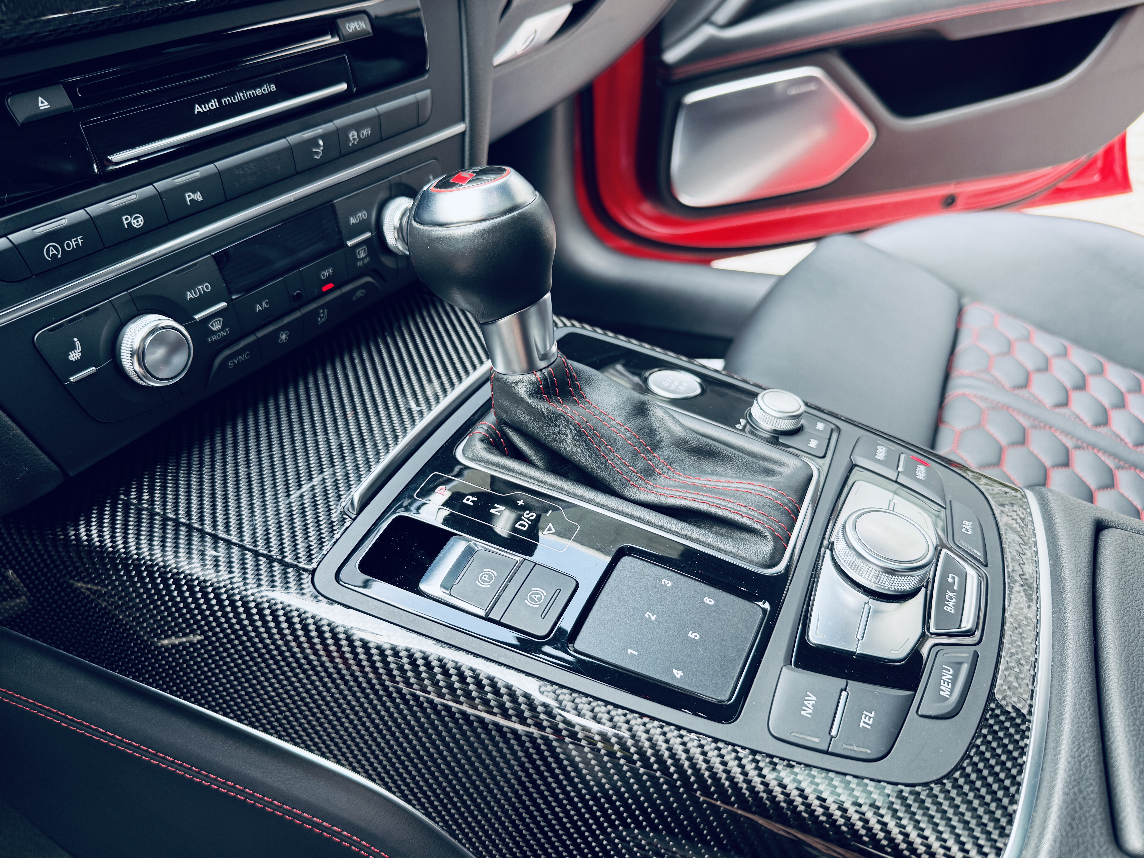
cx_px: 554
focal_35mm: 25
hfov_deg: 69.4
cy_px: 423
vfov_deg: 54.9
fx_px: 826
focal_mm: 6.76
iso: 100
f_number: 1.78
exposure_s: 1/98
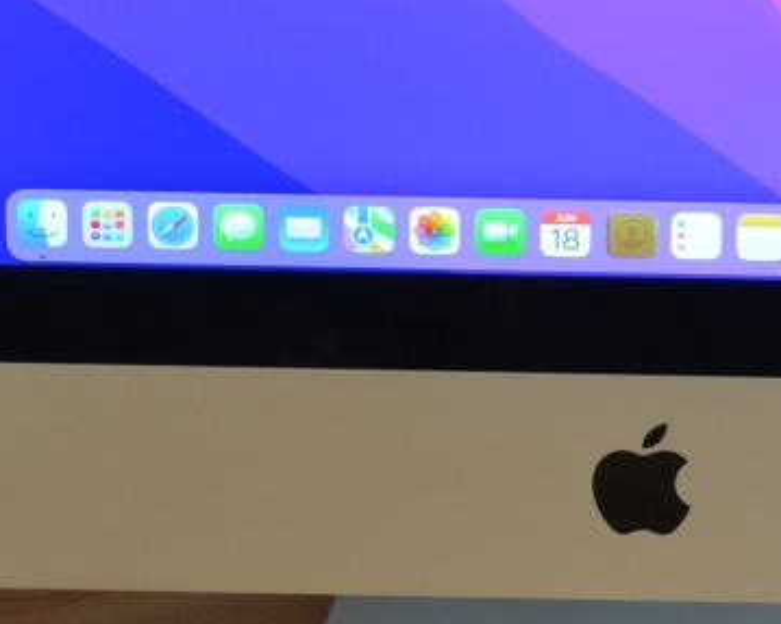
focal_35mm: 201
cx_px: 746
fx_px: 4645
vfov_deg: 7.6
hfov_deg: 9.6
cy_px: -112
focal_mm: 32
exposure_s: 1/30
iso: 400
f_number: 4.8
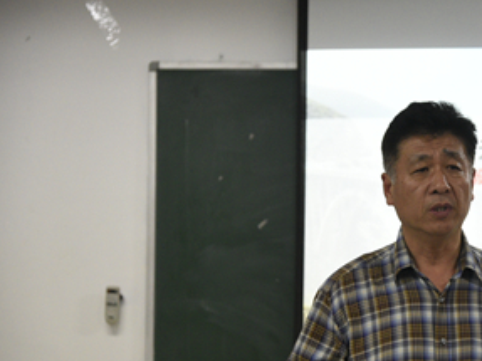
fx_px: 1962
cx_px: 452
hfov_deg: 13.8
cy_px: 213
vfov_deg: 10.5
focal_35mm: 141
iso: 3200
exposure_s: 1/160
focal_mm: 75
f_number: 4
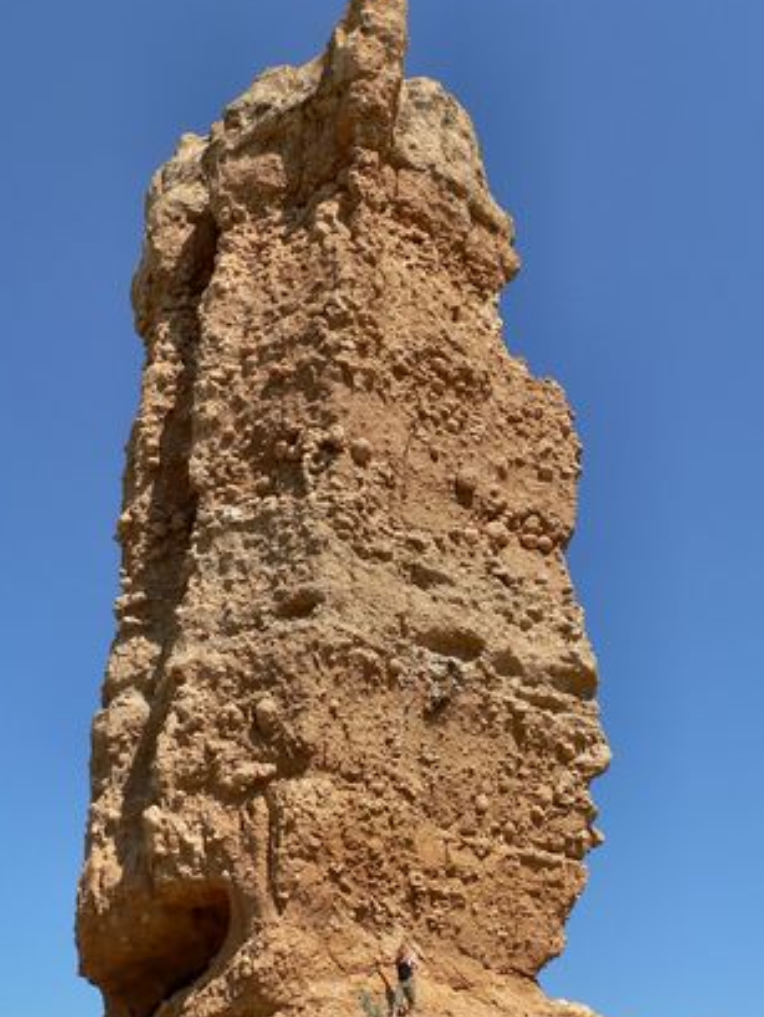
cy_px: 505
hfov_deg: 32.9
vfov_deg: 42.9
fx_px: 1294
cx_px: 399
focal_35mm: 44
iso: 80
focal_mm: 6
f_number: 5.2
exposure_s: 1/500
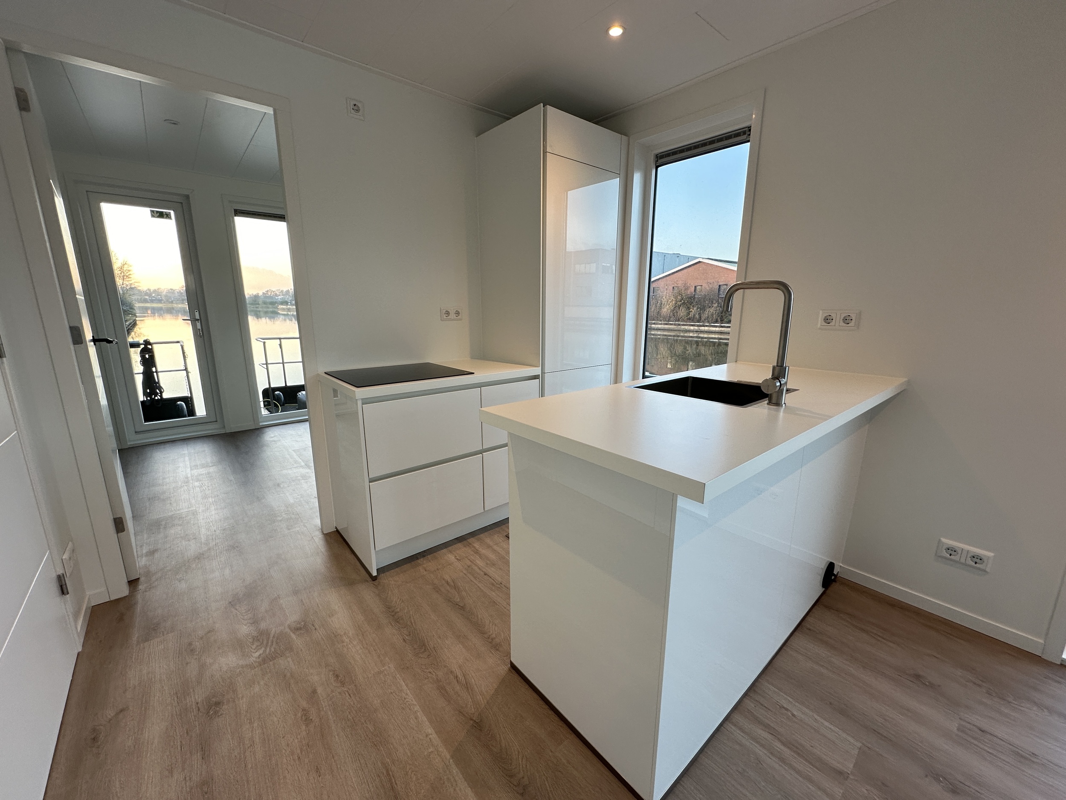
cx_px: 533
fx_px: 431
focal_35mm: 14
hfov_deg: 102.1
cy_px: 400
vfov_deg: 85.7
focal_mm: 2.22
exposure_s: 1/100
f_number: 2.2
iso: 64
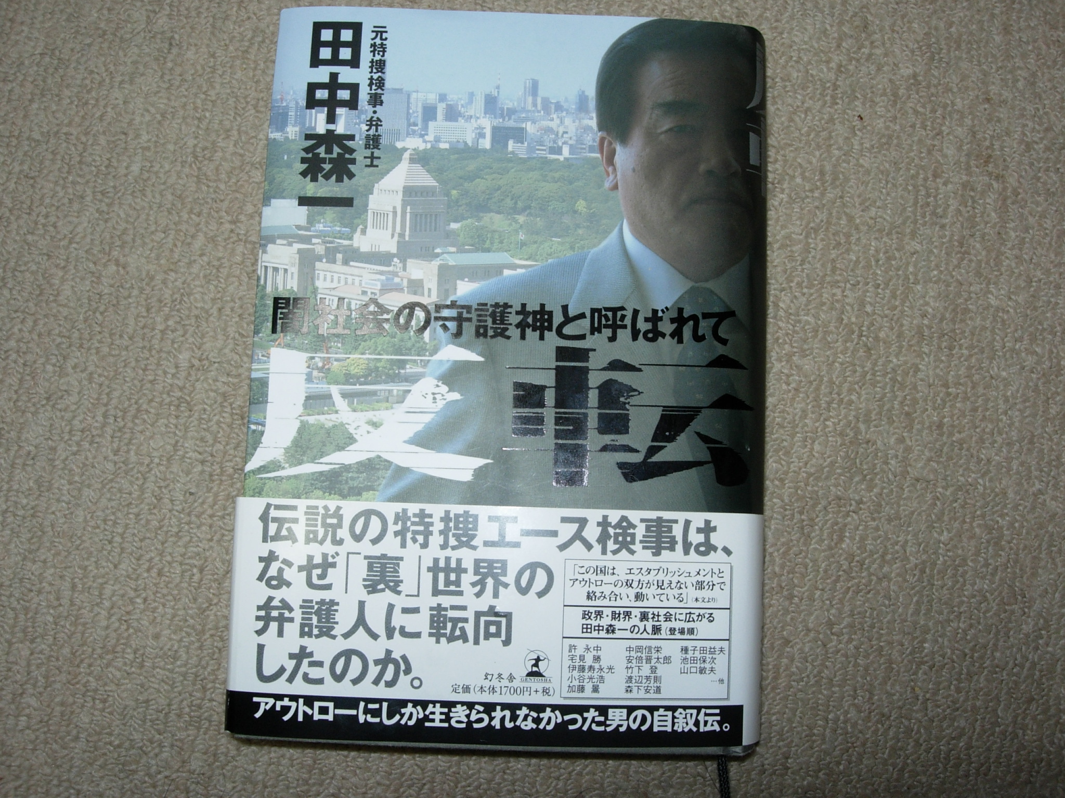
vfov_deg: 37.7
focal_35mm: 38
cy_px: 399
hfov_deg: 49.0
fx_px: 1169
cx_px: 532
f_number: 4.8
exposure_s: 1/32
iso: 79
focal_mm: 7.8
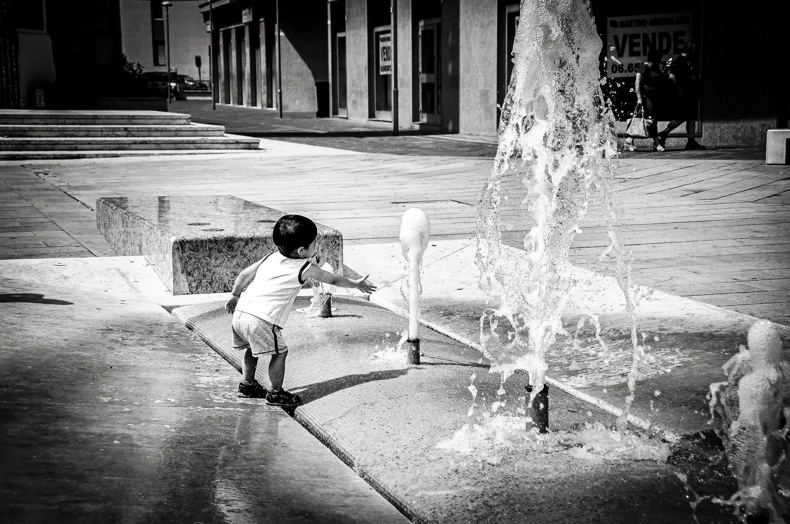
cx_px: 395
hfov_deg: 29.3
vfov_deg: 19.7
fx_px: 1512
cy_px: 262
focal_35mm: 69
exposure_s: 1/2000
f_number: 5.6
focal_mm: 46
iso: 200
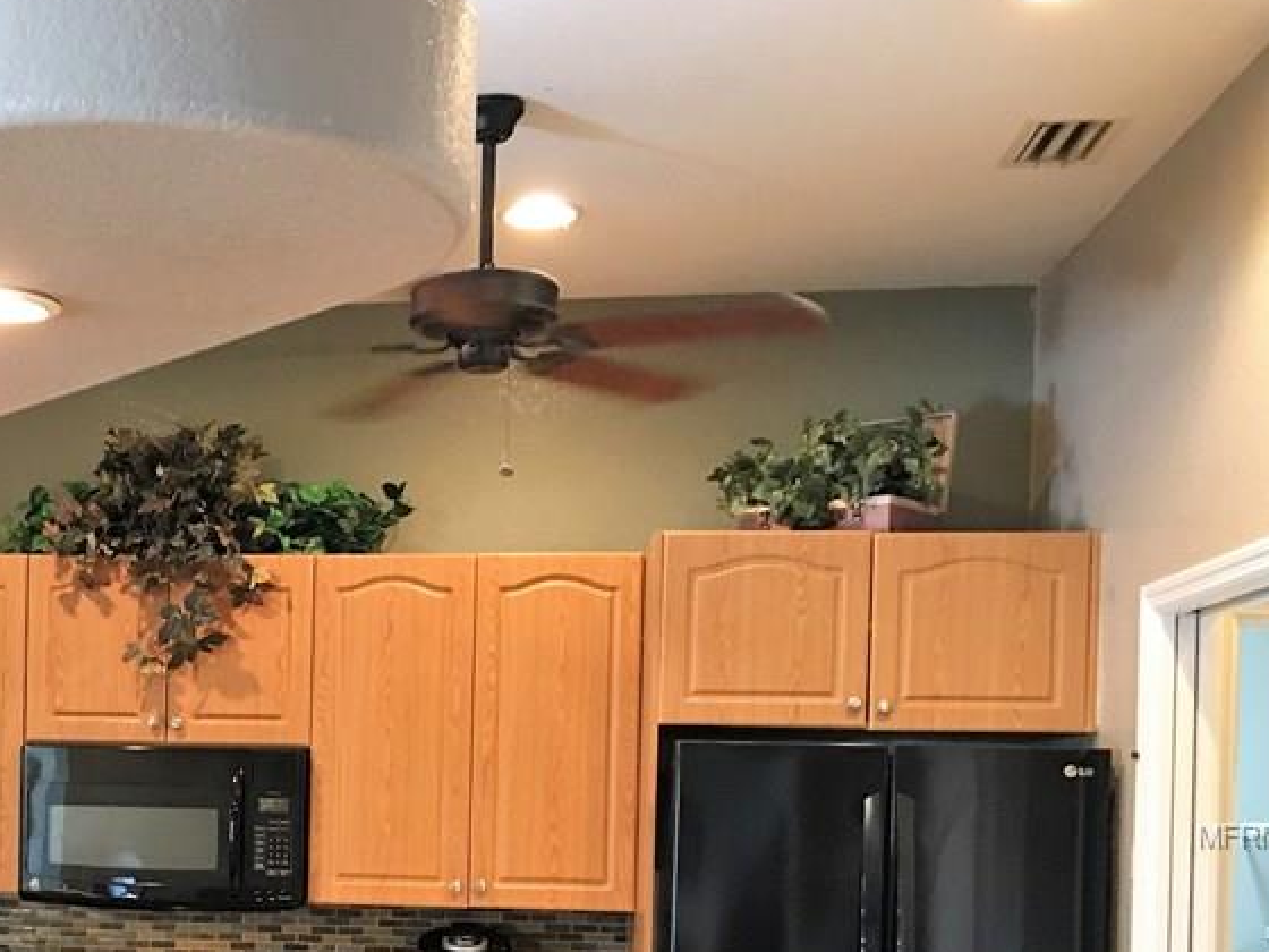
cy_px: 836
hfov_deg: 34.5
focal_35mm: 53
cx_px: 172
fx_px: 1943
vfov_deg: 26.7
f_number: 2.2
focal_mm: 4.15
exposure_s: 1/8
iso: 80
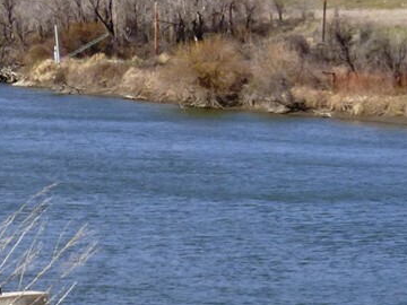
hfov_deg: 10.3
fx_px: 2140
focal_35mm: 182
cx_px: 720
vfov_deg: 8.1
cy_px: 276
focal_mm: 7.07
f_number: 3.6
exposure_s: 1/1000
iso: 100
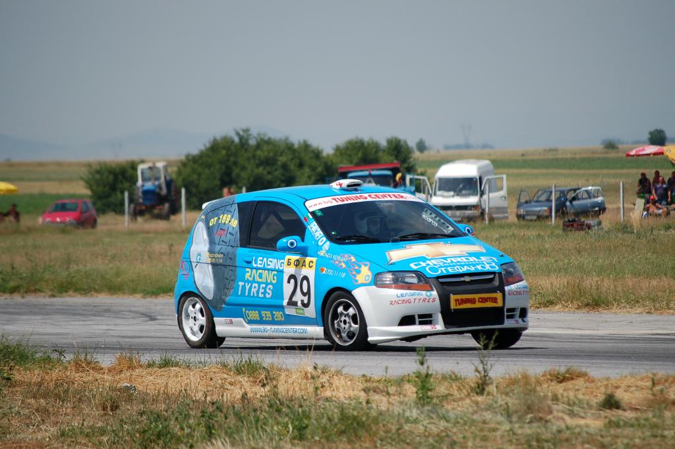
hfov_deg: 6.9
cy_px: 224
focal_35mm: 300
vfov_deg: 4.6
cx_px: 338
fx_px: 5620
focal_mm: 200
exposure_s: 1/1250
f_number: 5.6
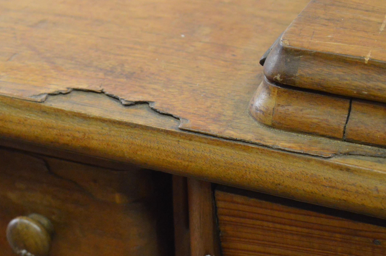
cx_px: 136
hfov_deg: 15.9
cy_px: 153
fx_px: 1379
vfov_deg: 10.6
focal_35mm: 129
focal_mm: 55
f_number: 5.6
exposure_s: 1/30
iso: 3200
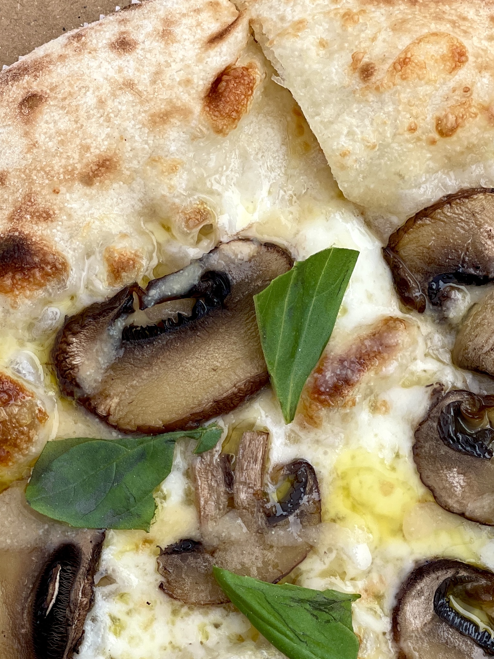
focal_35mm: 102
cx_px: 142
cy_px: 563
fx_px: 1941
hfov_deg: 14.5
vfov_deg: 19.0
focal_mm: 6
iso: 32
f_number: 2
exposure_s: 1/494
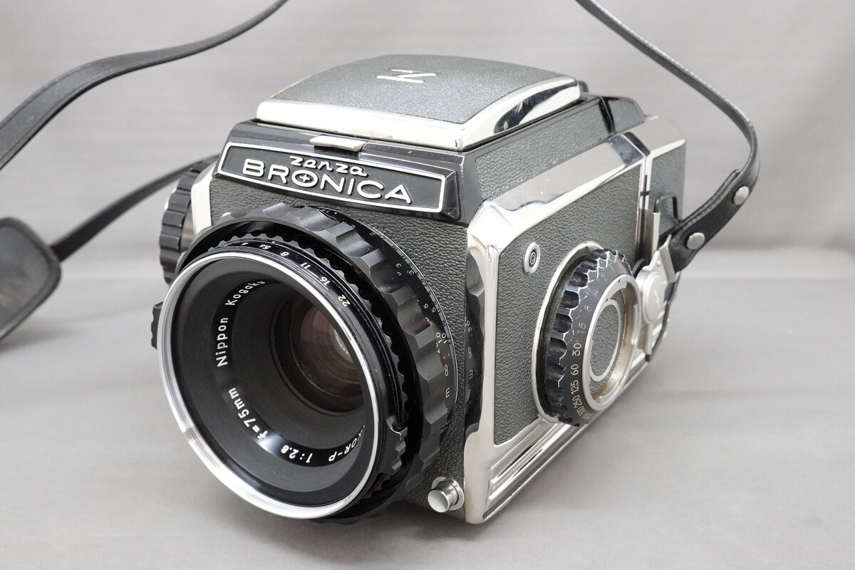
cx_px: 428
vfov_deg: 29.2
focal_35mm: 46
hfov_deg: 42.7
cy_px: 285
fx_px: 1092
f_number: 5.6
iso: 2000
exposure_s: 1/50
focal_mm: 17.19
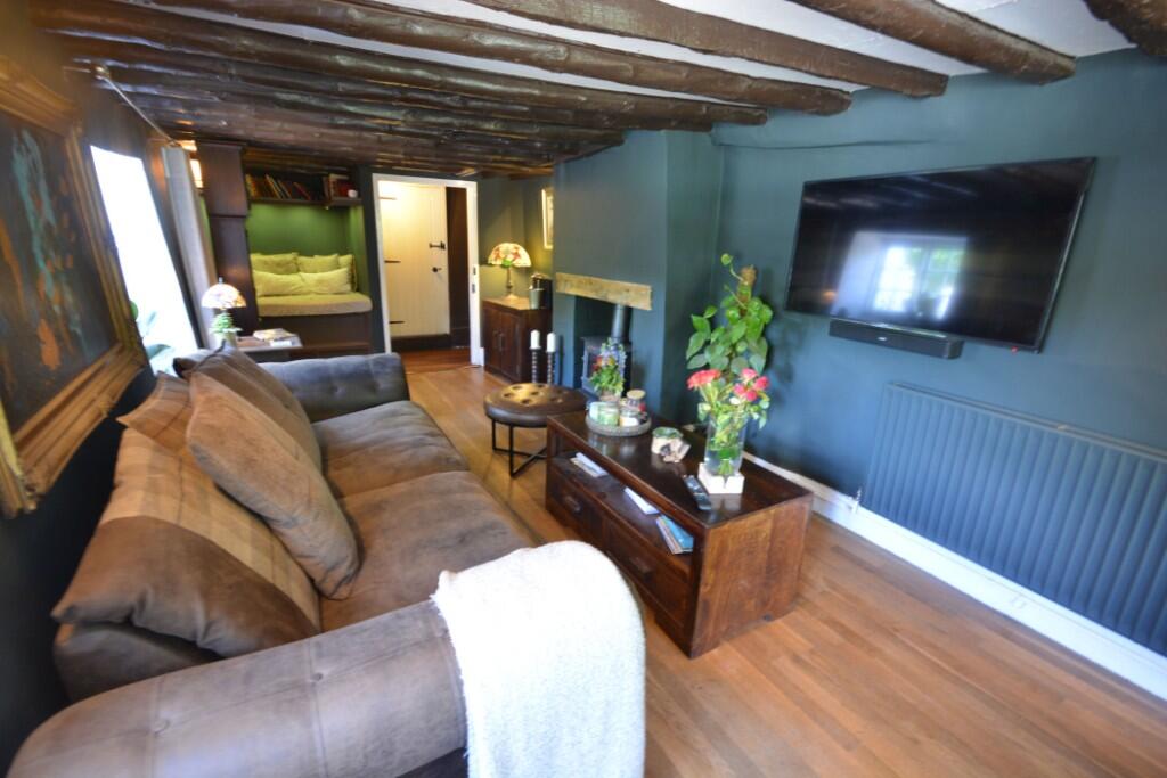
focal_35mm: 15
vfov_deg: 77.3
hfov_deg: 100.4
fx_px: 486
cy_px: 389
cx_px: 584
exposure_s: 1/1.6
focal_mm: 10
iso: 400
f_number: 8
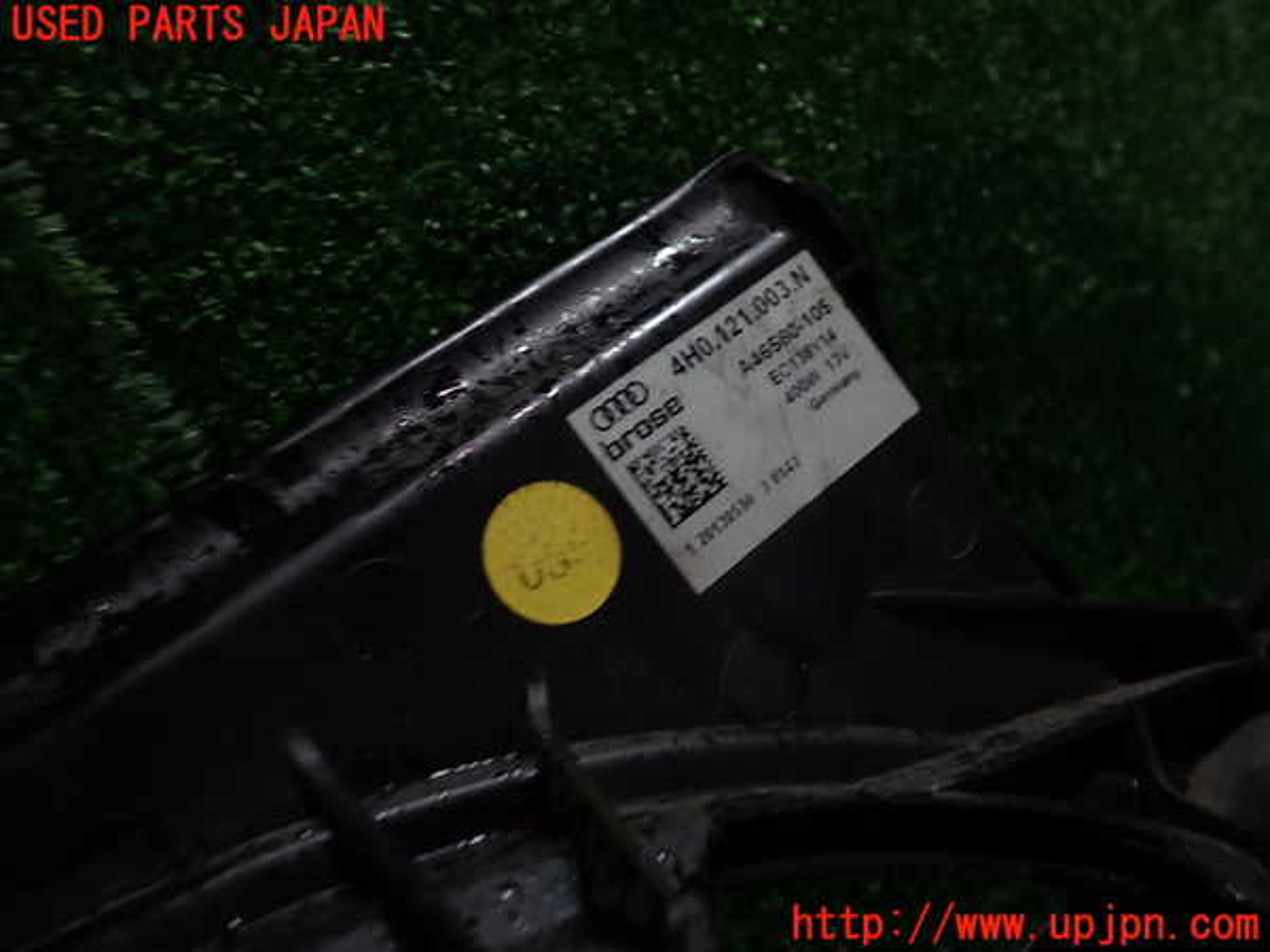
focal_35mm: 30
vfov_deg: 46.8
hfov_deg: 60.0
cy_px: 476
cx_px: 635
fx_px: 1101
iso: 125
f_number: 2.3
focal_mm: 5.4
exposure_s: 1/60
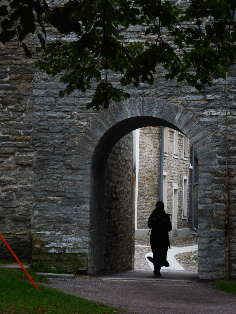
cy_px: 157
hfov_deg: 10.4
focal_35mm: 143
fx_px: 1300
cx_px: 118
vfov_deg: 13.8
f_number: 5.4
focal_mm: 25.6
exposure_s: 1/80
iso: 100
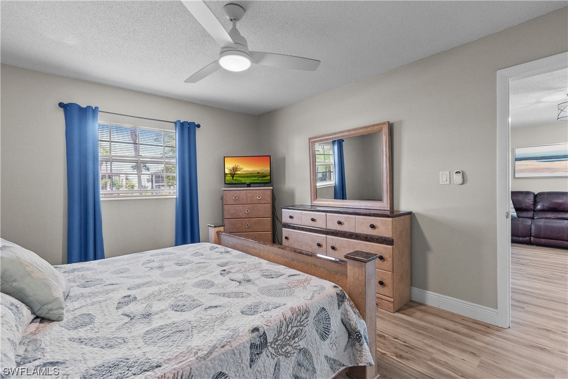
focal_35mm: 15
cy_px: 190
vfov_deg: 77.3
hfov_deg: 100.4
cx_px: 284
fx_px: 237
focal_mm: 10
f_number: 7.1
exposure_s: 1/1.67
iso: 100
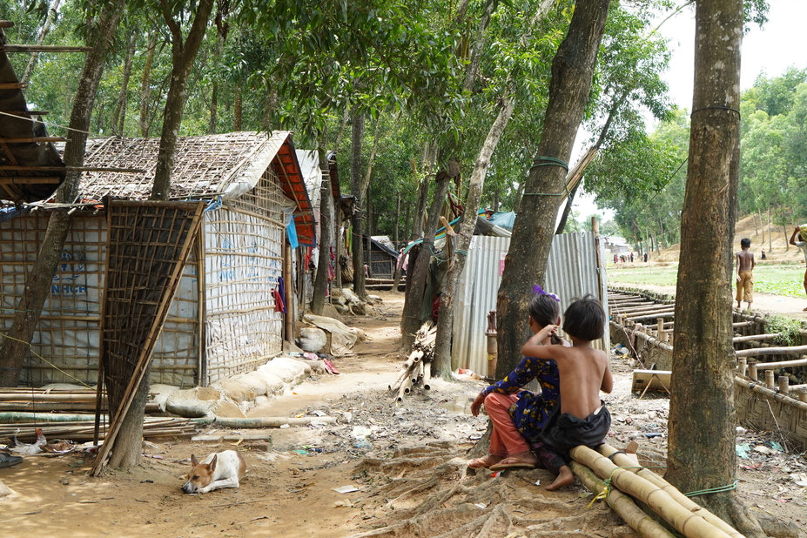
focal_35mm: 41
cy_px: 273
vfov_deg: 32.6
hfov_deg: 47.4
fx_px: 919
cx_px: 401
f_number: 8
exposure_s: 1/80
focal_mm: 38
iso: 250
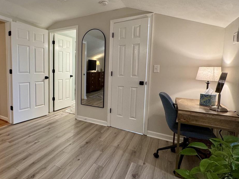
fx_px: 152
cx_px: 70
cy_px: 81
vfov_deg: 61.0
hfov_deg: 72.7
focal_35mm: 22
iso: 200
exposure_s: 1/60
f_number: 2.2
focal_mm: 2.22
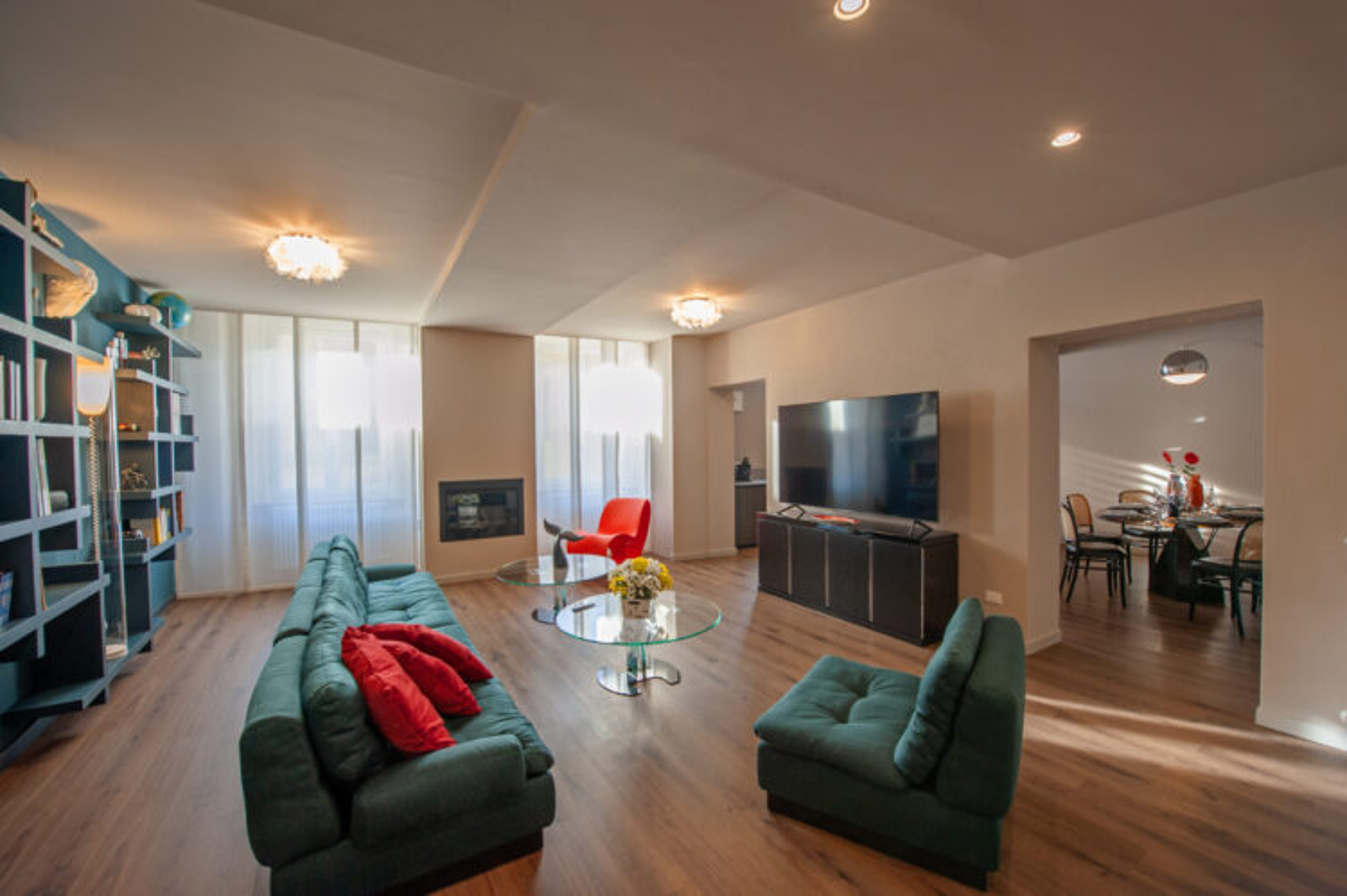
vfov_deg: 81.1
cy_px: 448
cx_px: 674
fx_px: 523
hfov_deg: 104.3
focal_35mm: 14
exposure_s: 1/15
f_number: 6.3
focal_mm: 14
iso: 200
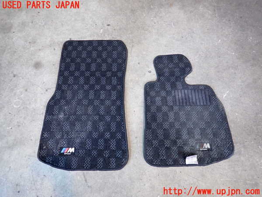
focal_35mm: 25
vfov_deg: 54.9
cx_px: 131
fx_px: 189
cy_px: 98
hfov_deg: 69.4
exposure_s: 1/50
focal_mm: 4.5
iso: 250
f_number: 2
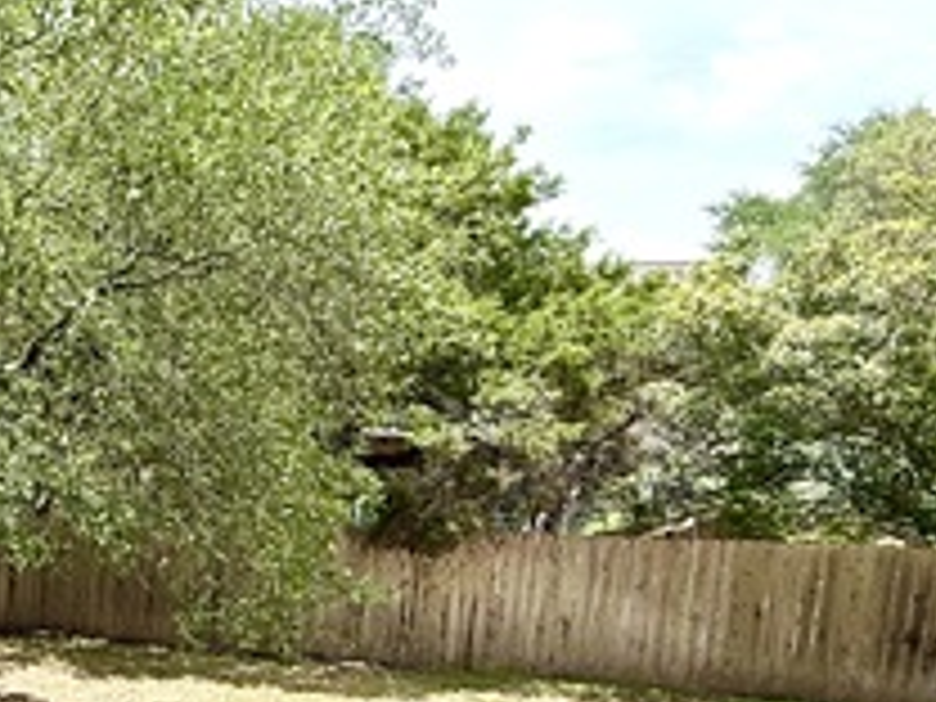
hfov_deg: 34.0
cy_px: 472
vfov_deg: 33.3
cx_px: -225
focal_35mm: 43
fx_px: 1163
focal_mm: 2.22
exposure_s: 1/888
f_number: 2.2
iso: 64
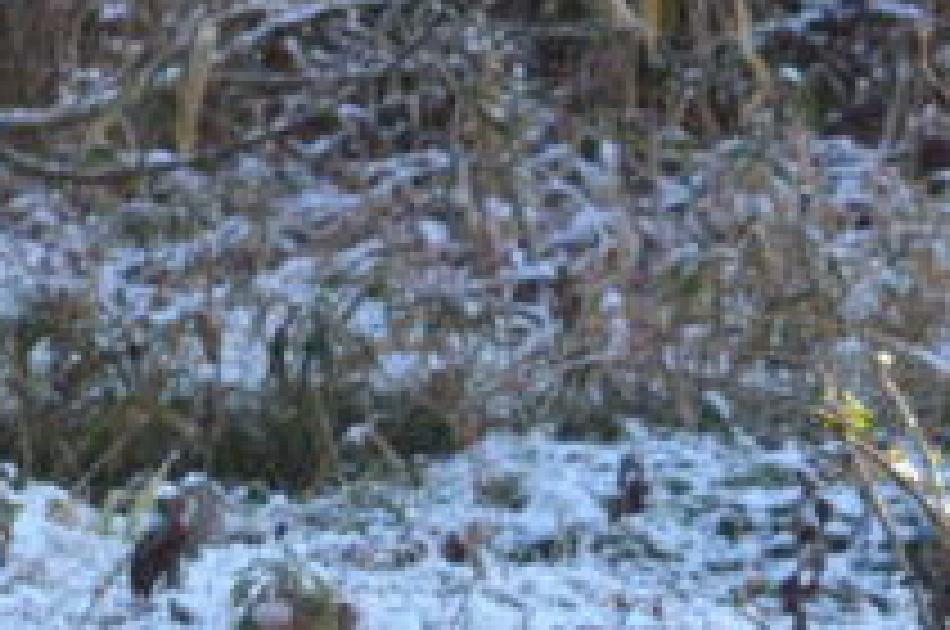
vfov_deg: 4.6
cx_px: 1094
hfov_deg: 7.0
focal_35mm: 291
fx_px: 7667
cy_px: 1197
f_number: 8
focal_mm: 40
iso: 1000
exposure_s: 1/250
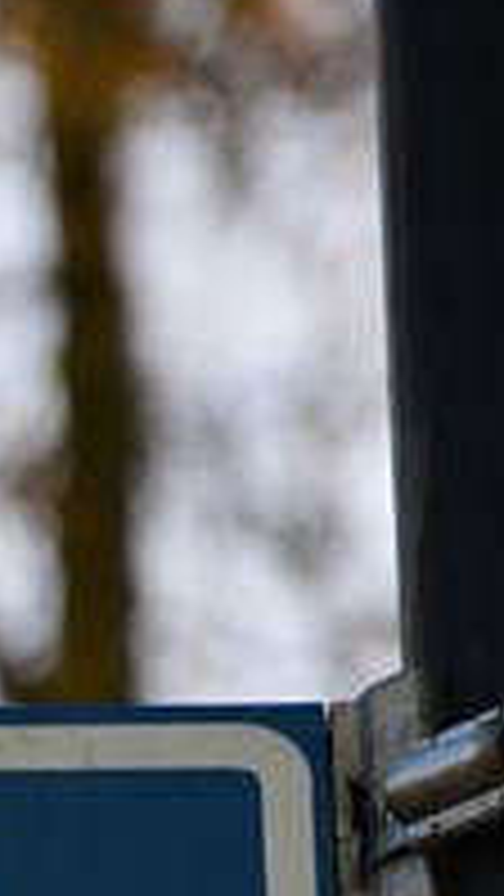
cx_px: -1125
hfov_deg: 1.8
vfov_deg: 3.2
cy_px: 1171
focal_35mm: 664
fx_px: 15771
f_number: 5.6
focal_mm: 105
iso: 100
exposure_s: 1/100
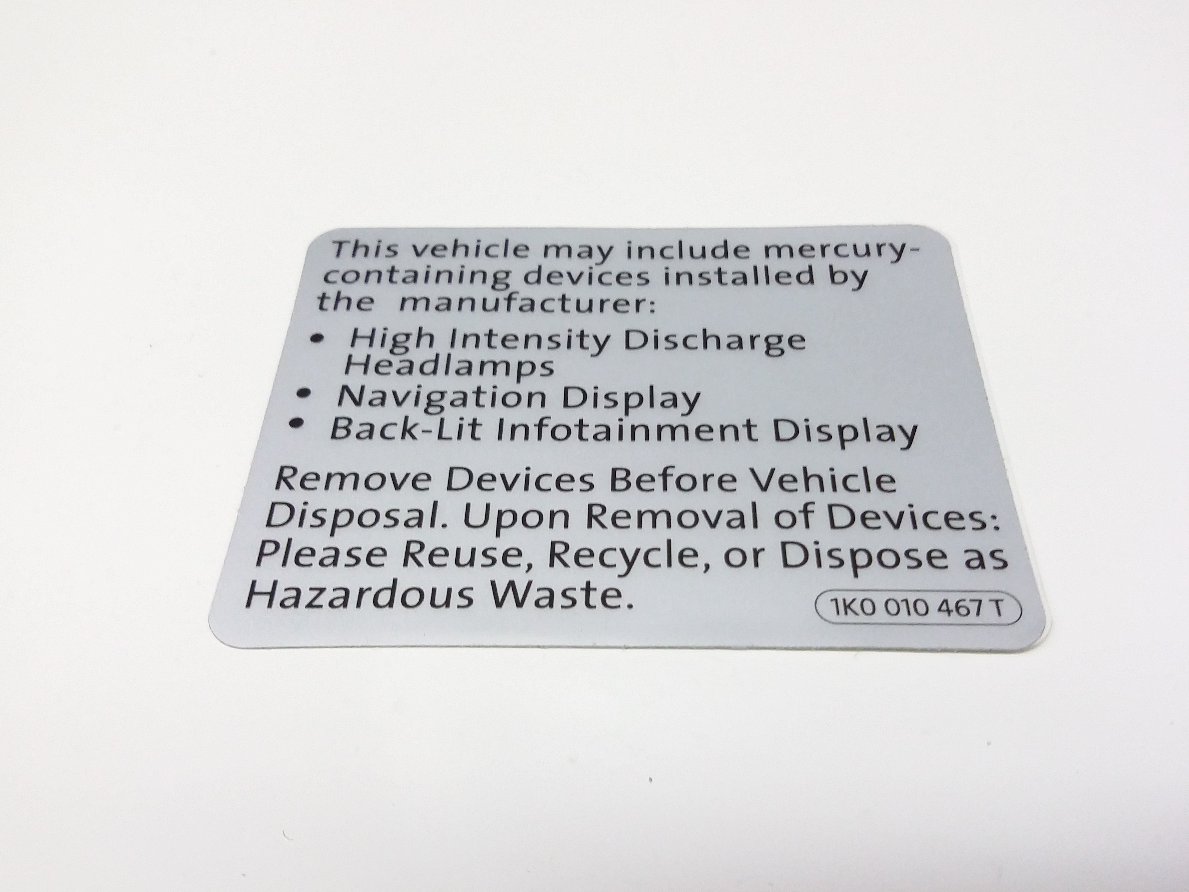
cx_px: 593
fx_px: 1134
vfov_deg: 42.9
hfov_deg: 55.4
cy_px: 452
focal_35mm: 33
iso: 160
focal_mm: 3.4
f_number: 2.4
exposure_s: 1/20
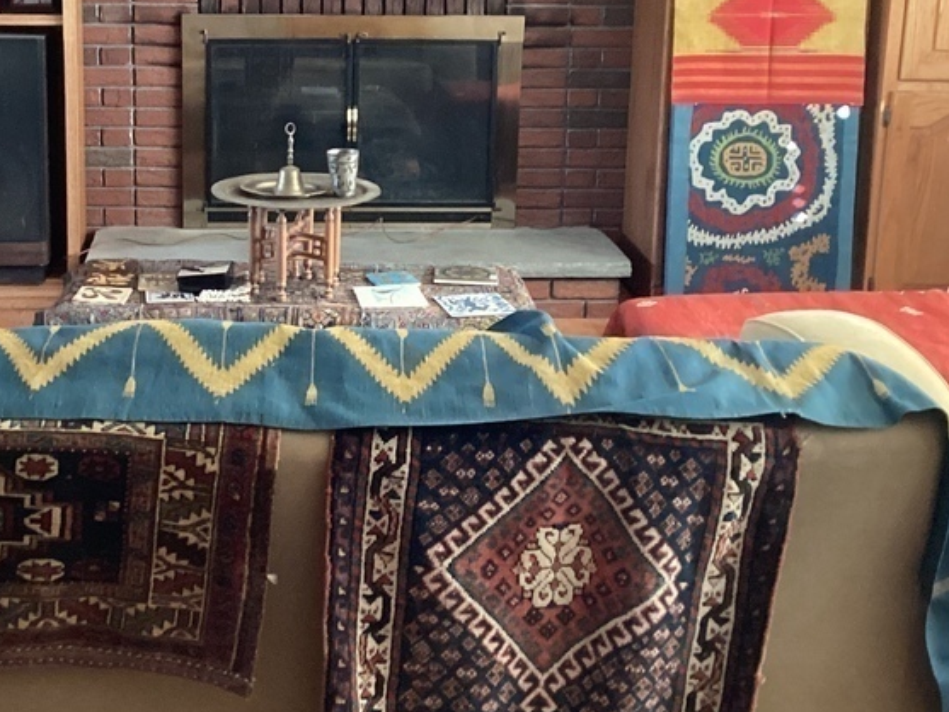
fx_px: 1563
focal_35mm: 57
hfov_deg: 33.4
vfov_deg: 25.3
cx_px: 295
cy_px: 170
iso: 320
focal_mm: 3.3
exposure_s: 1/30
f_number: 2.4
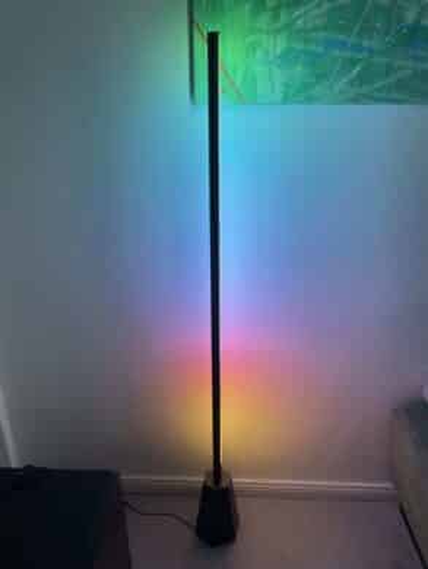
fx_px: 428
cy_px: 284
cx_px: 214
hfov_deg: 53.1
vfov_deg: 67.3
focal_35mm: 26
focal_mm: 4.2
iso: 100
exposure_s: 1/119
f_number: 1.6
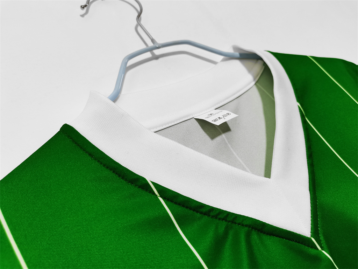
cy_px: 134
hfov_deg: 67.3
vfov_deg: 53.1
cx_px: 179
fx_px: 269
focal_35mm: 26
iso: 200
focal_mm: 5.58
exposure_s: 1/50
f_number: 1.8
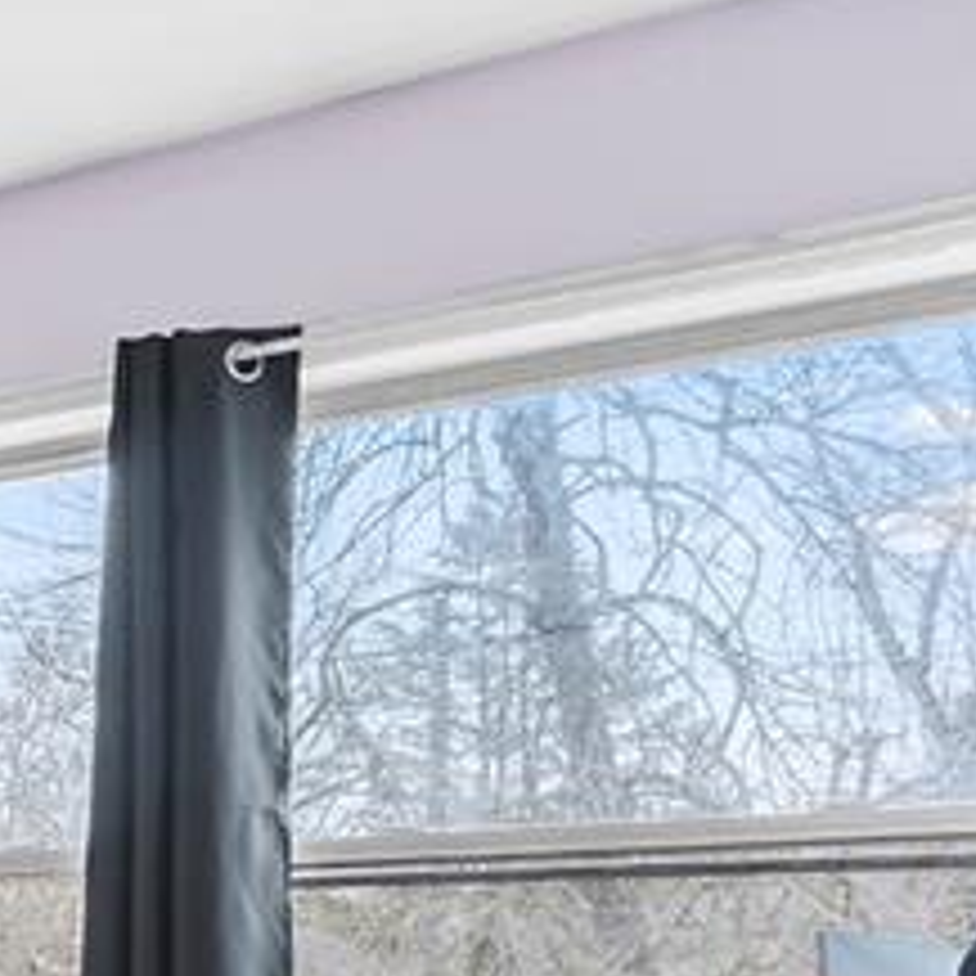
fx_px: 2042
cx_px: -1237
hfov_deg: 16.1
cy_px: 1079
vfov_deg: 25.0
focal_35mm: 64
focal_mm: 16
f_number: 8
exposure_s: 1/2.5
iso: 100
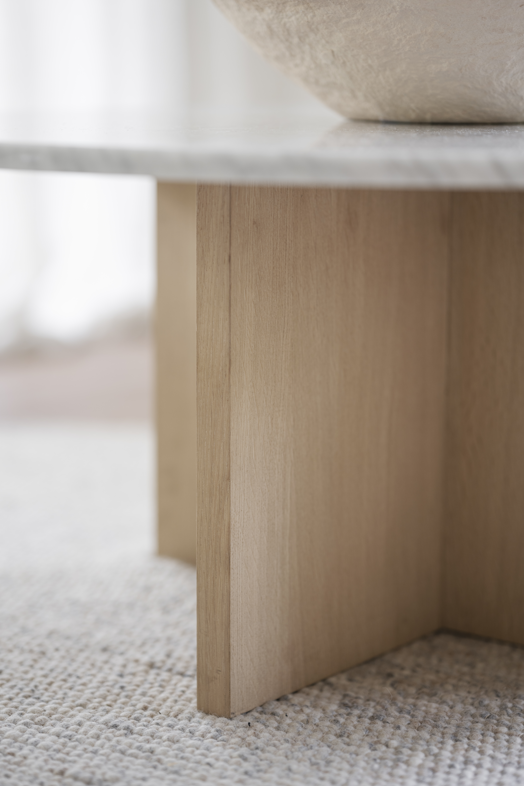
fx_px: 1856
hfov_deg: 16.1
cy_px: 393
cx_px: 262
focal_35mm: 85
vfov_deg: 23.9
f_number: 1.8
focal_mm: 85
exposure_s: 1/80
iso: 100
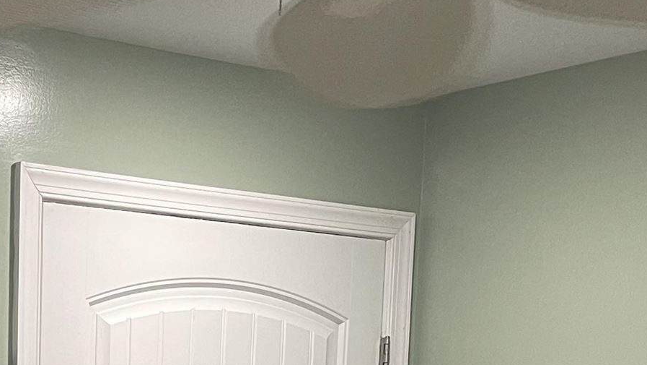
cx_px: 62
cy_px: 698
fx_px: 1664
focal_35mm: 97
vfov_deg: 11.4
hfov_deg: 21.5
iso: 80
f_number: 1.6
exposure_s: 1/60
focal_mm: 5.1
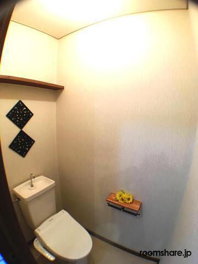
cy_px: 132
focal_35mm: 29
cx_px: 99
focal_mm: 4.15
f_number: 2.2
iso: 160
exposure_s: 1/33
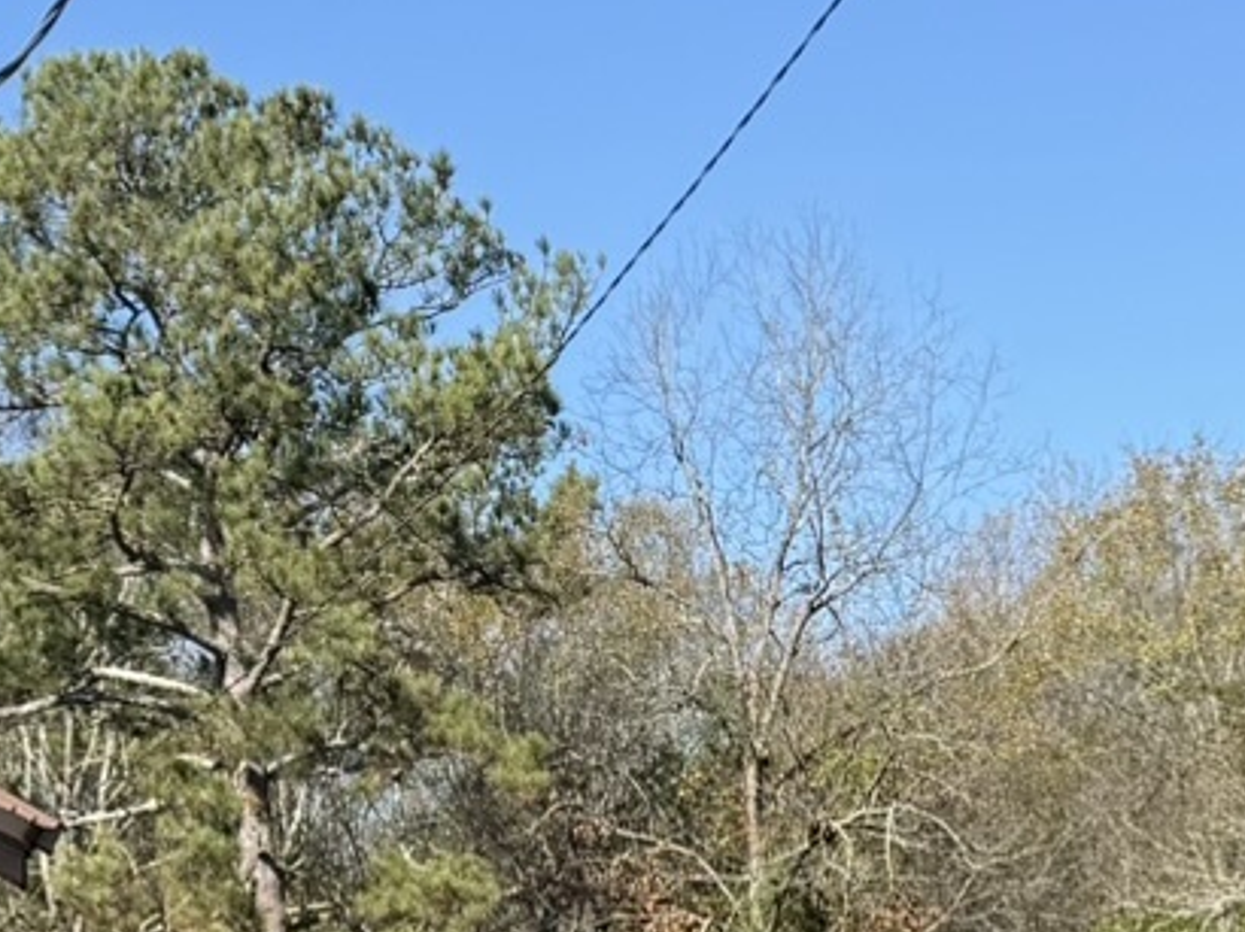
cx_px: 583
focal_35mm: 120
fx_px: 4313
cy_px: 1536
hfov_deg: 16.4
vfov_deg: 11.6
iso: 80
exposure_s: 1/2611
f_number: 1.78
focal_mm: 6.76
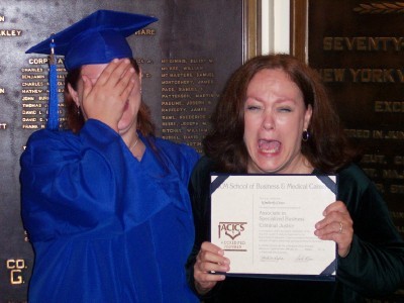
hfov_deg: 19.4
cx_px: 202
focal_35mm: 101
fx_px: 1179
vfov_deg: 14.6
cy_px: 152
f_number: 4.8
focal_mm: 21.3
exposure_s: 1/60
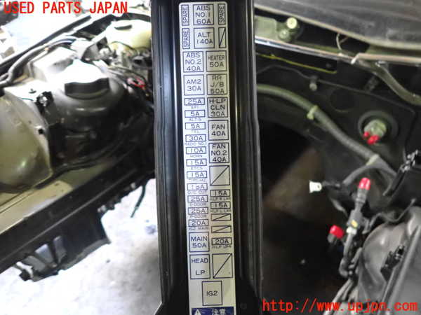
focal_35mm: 25
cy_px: 158
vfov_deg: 54.9
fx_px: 304
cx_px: 210
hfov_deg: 69.4
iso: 2000
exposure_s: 1/80
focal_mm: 4.5
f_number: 2
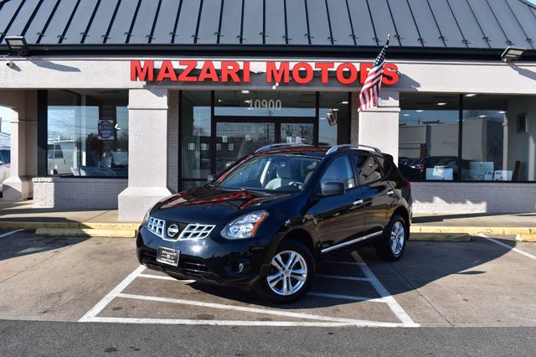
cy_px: 178
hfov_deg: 53.2
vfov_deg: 36.8
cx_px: 268
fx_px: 536
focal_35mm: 36
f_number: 11
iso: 400
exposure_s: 1/400
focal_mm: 24
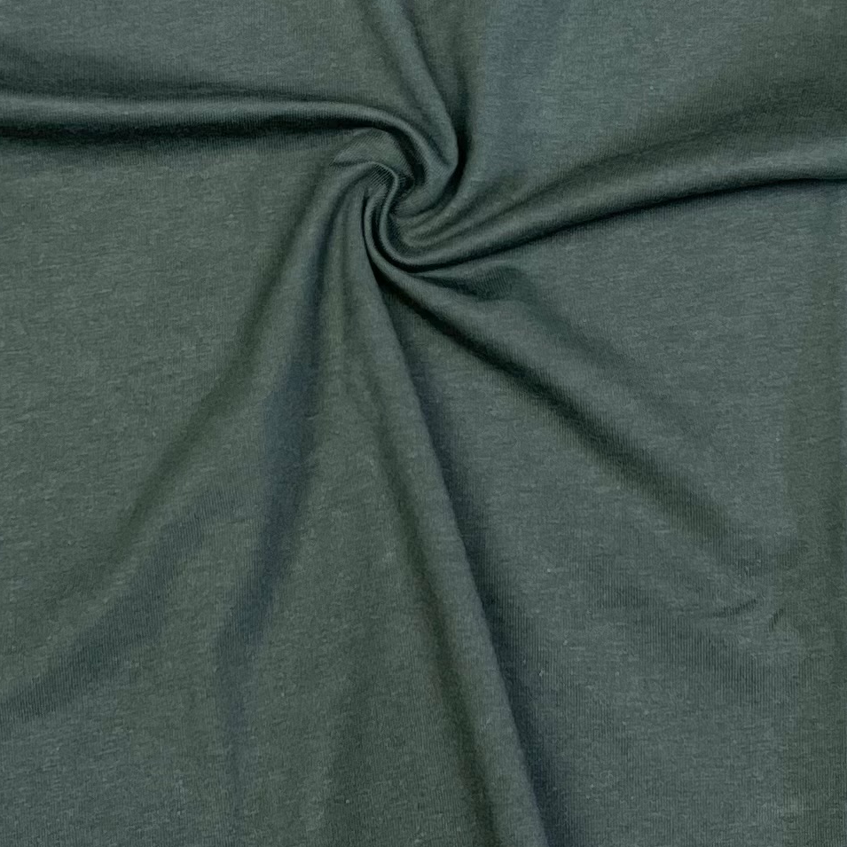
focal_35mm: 97
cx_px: 392
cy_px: 220
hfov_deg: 17.9
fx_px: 2685
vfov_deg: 17.8
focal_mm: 5.7
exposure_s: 1/100
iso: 64
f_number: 1.5
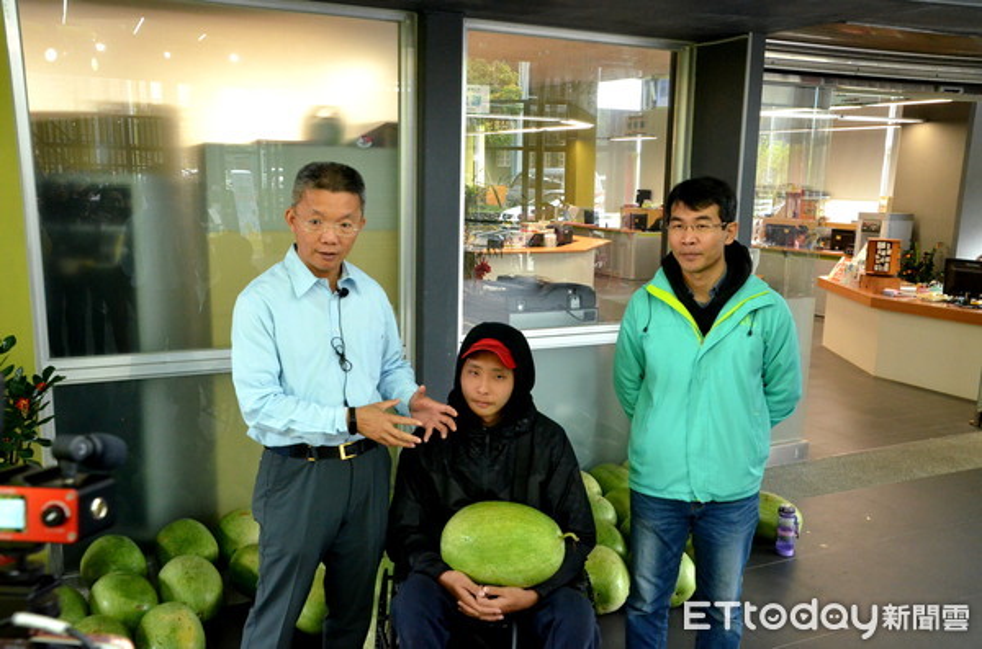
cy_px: 324
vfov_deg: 39.8
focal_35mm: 33
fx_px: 898
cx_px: 491
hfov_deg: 57.3
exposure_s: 1/50
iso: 3200
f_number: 8
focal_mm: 22
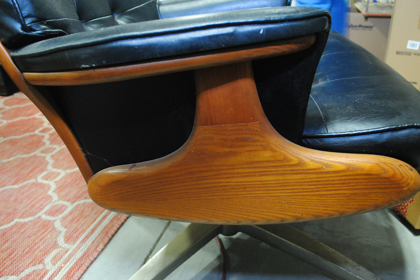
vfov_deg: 40.0
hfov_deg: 57.2
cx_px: 216
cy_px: 144
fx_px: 385
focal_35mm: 33
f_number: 3.8
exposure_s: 1/13
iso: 800
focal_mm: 20
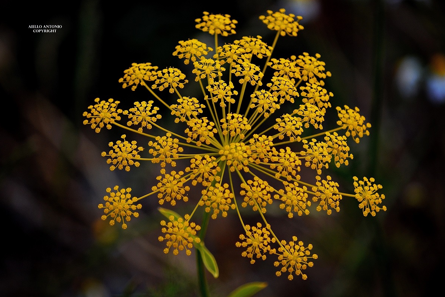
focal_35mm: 280
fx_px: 3454
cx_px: 222
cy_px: 148
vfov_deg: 4.9
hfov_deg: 7.4
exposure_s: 1/125
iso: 450
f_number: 5
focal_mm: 185
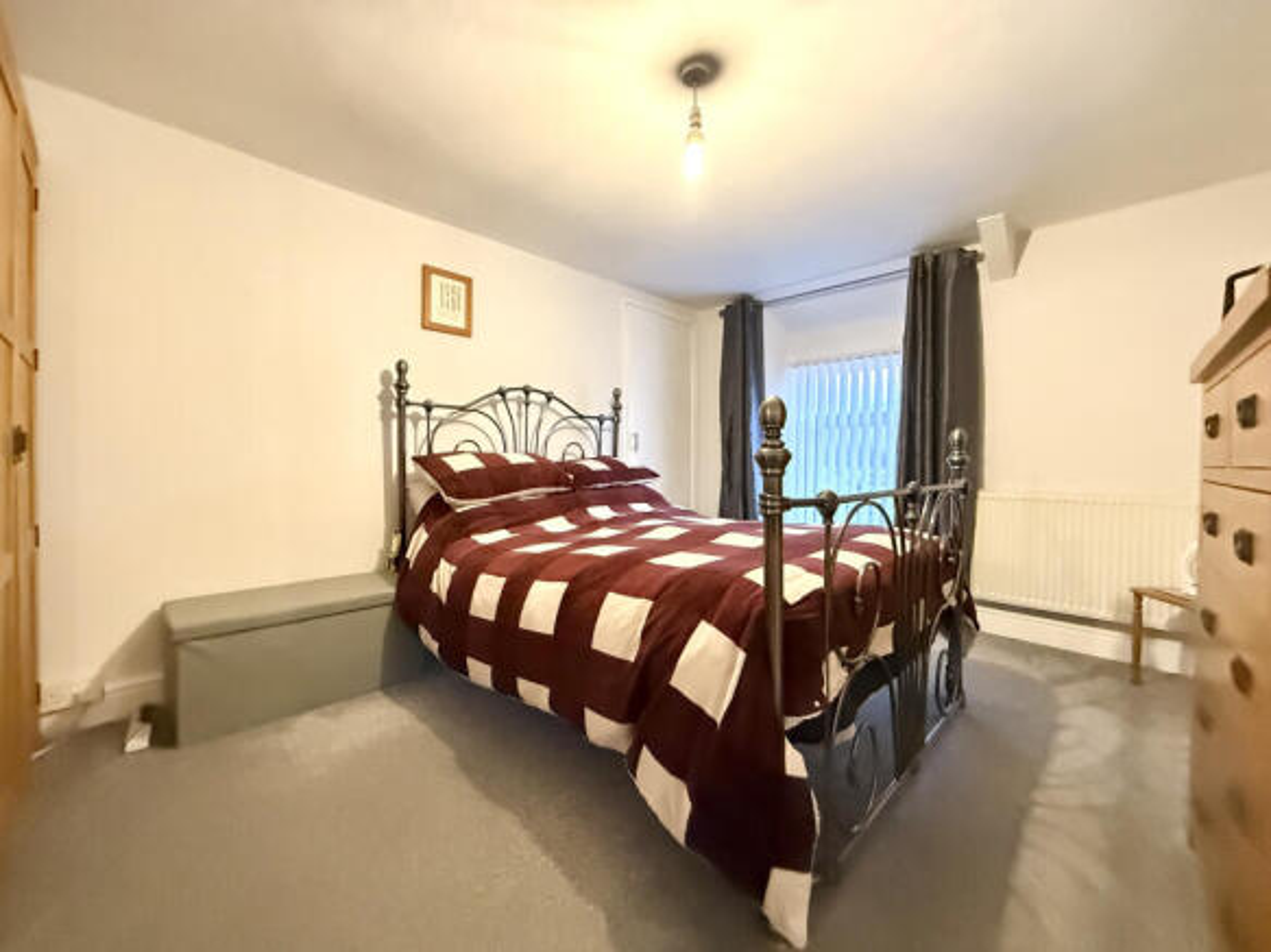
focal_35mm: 14
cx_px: 636
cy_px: 476
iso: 1250
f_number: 2.2
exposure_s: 1/50
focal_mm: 2.22
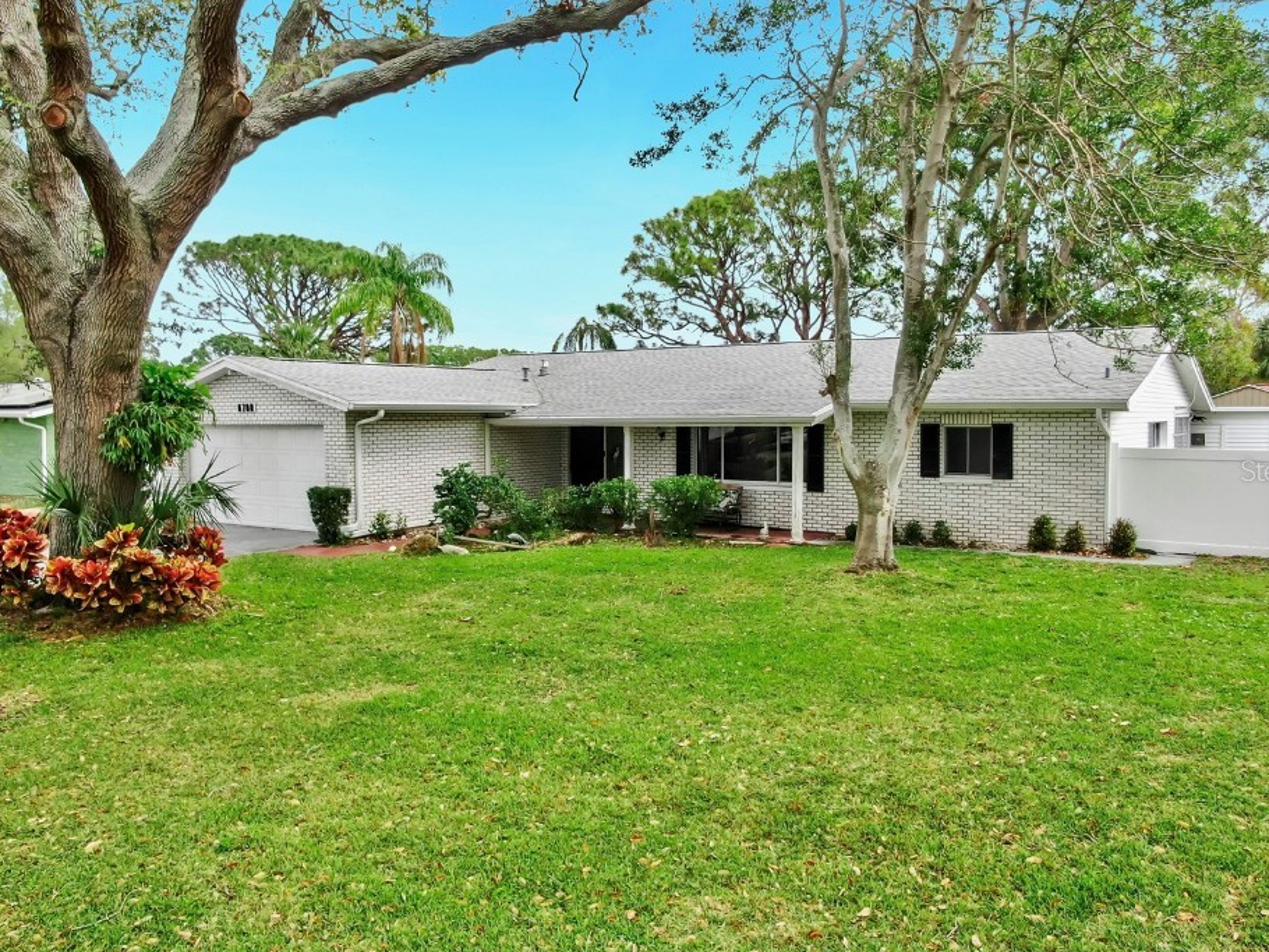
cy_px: 470
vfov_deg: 51.4
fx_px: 990
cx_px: 658
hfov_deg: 65.3
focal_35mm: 27
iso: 110
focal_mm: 4.39
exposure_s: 1/640
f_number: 2.8
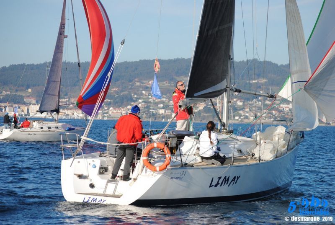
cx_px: 168
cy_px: 112
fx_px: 1469
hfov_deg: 13.0
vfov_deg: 8.8
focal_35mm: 158
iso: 100
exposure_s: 1/640
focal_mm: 105
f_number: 6.3
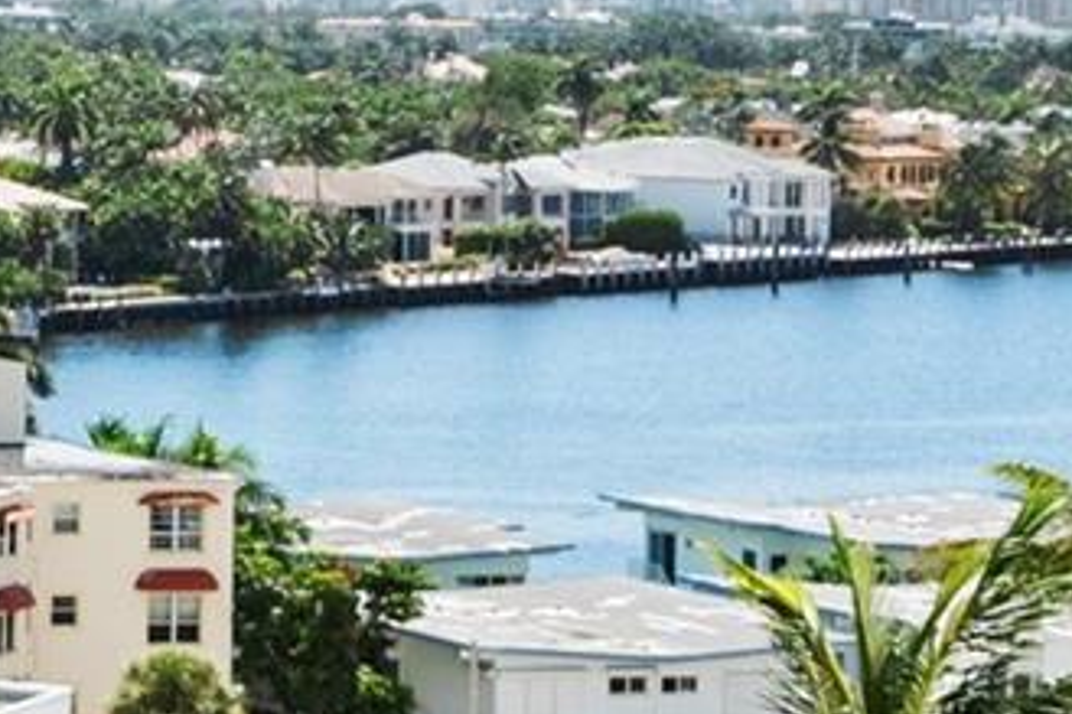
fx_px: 4345
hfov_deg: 11.8
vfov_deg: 9.2
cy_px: -280
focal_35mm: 146
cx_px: -1372
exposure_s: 1/640
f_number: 8
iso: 200
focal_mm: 20
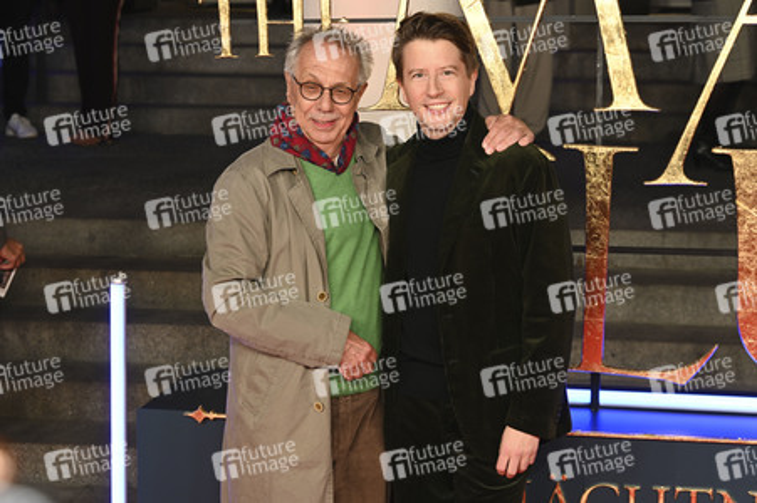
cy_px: 252
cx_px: 378
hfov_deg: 27.0
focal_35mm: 75
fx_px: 1576
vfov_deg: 18.2
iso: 640
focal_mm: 75
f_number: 5.6
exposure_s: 1/125
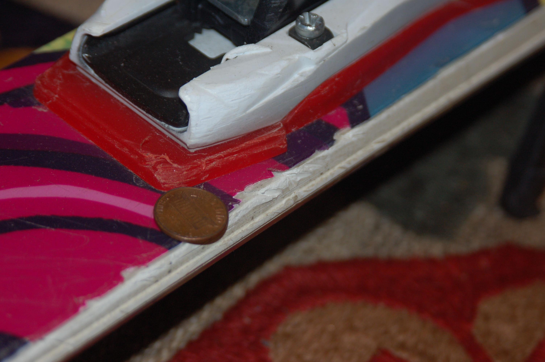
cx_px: 272
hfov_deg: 13.1
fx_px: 2382
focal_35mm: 158
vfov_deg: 8.7
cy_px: 181
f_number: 4.5
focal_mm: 105
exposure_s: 1/60
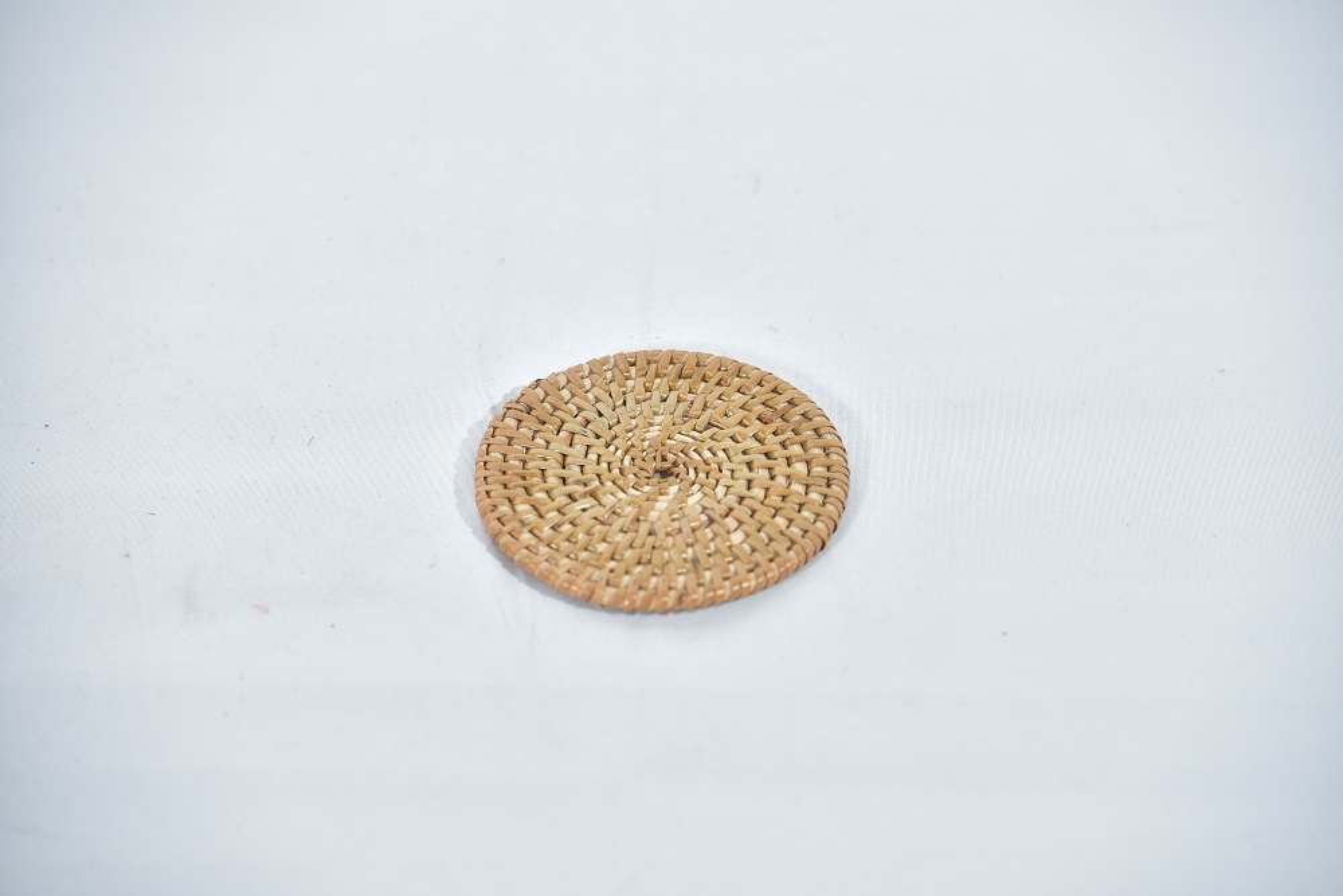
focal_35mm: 200
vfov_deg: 6.9
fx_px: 7462
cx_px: 672
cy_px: 448
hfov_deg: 10.3
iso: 200
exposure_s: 1/125
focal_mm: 200
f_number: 5.6
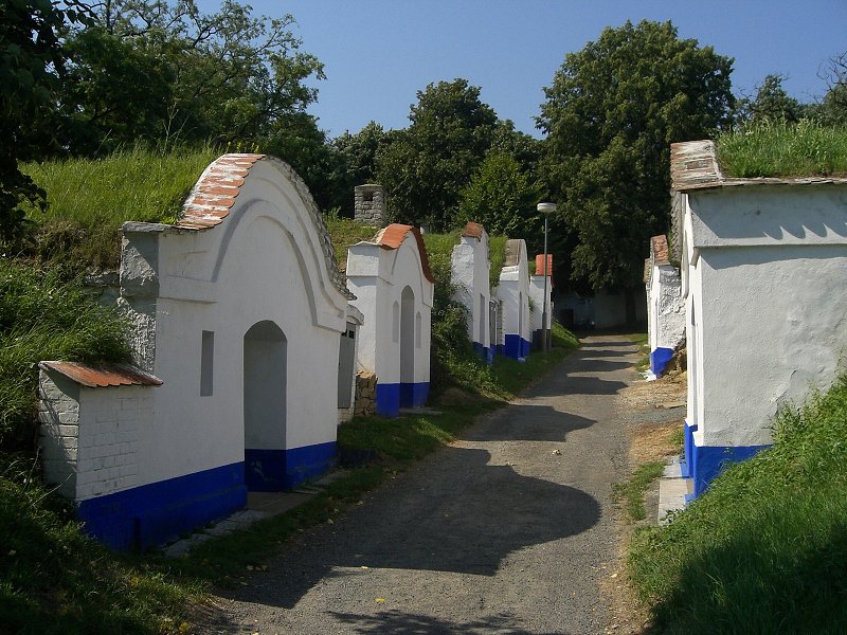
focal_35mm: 38
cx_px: 424
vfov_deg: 37.7
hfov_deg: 49.0
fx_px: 930
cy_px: 318
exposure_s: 1/1000
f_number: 4.4
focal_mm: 6.3
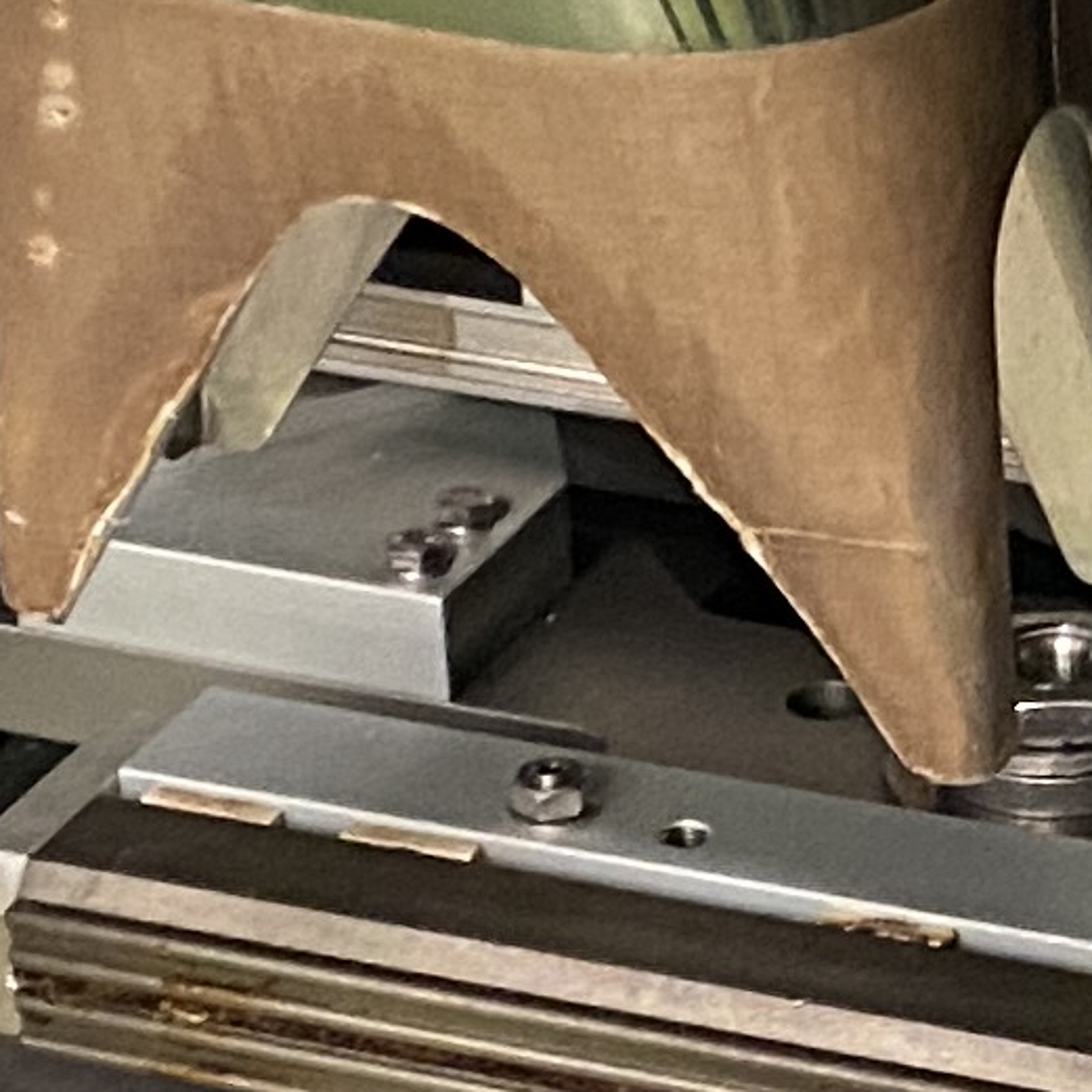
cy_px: 809
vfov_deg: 9.8
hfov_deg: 9.7
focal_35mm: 178
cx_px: 1222
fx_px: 6353
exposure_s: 1/33
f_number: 1.8
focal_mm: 4.25
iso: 500
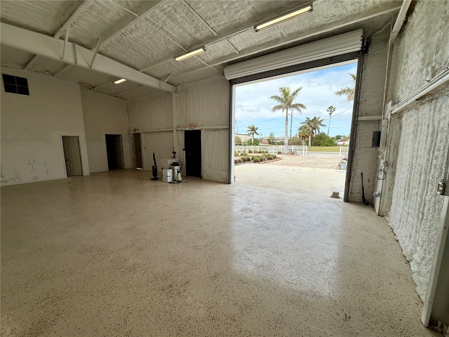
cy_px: 168
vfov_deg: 85.7
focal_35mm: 14
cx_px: 224
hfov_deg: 102.1
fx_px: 182
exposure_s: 1/1125
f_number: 2.2
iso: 50
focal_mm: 2.22
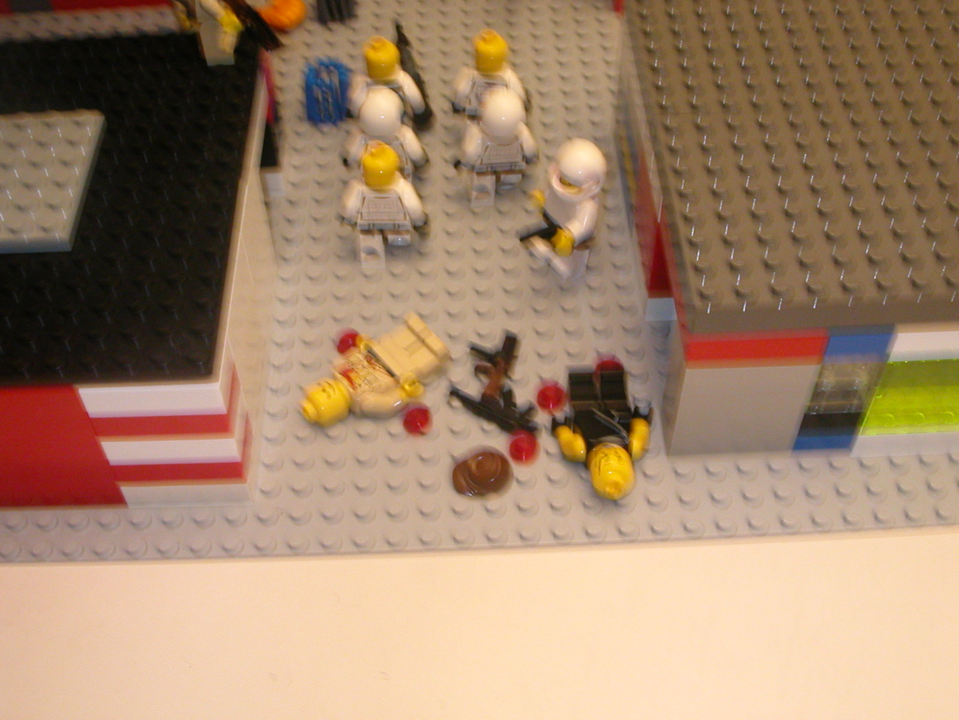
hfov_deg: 43.9
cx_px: 480
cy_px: 360
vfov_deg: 33.6
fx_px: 1191
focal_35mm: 43
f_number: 4.8
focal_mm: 6.6
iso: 200
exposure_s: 1/7.7
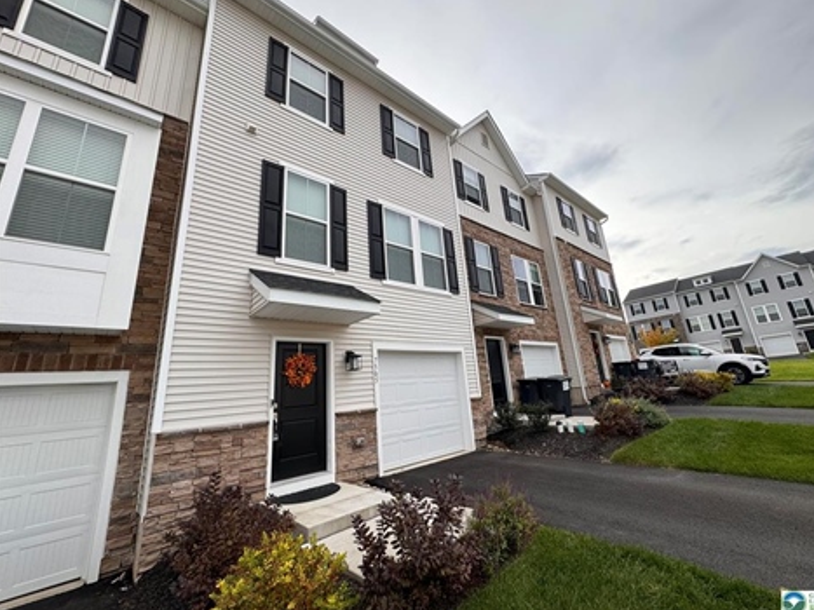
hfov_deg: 98.1
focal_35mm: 15
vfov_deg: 81.7
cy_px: 292
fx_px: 353
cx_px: 432
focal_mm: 2.22
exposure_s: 1/462
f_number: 2.2
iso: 40
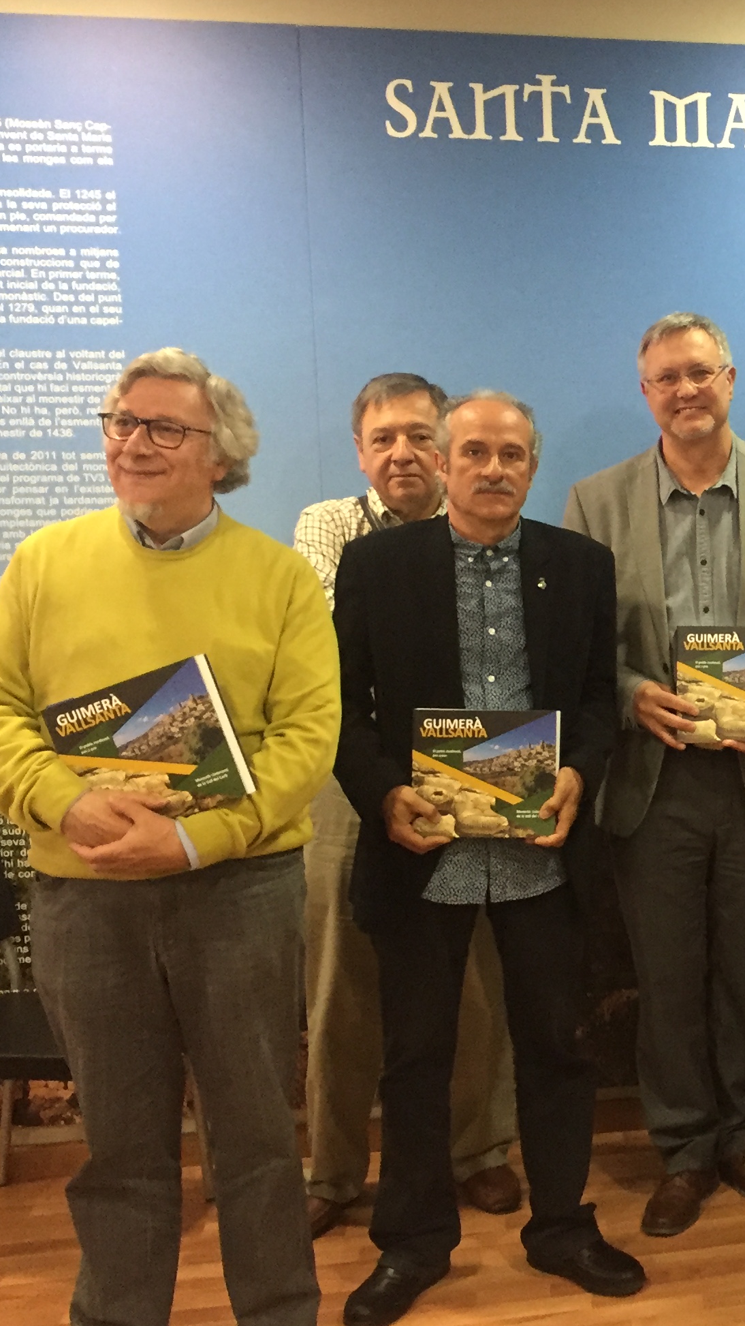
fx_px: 1862
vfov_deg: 39.2
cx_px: 986
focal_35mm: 53
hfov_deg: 20.5
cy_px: 664
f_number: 2.2
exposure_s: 1/33
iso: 200
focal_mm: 4.15
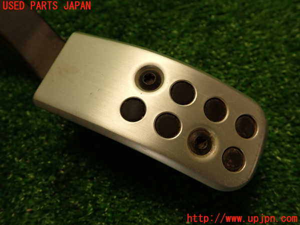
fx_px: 260
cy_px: 112
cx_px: 150
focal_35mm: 30
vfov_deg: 46.8
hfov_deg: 60.0
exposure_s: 1/60
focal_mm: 5.4
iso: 200
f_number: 2.3
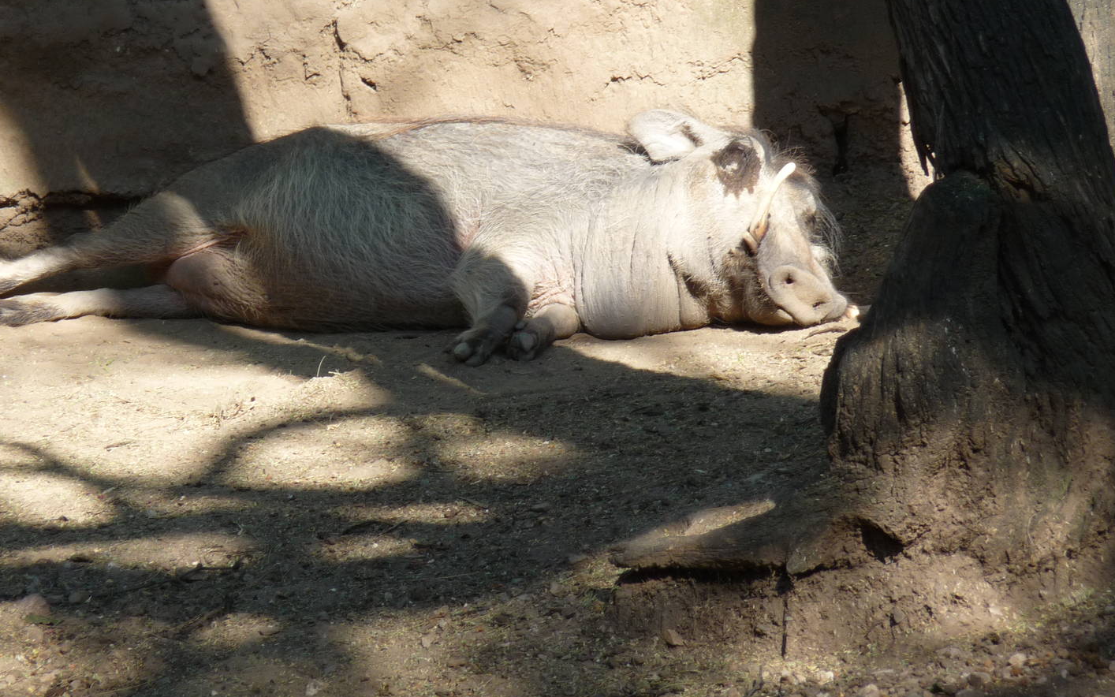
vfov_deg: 4.3
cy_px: 248
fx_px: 9330
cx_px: 530
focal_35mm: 307
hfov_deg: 6.8
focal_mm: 44
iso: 100
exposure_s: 1/160
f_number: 4.9
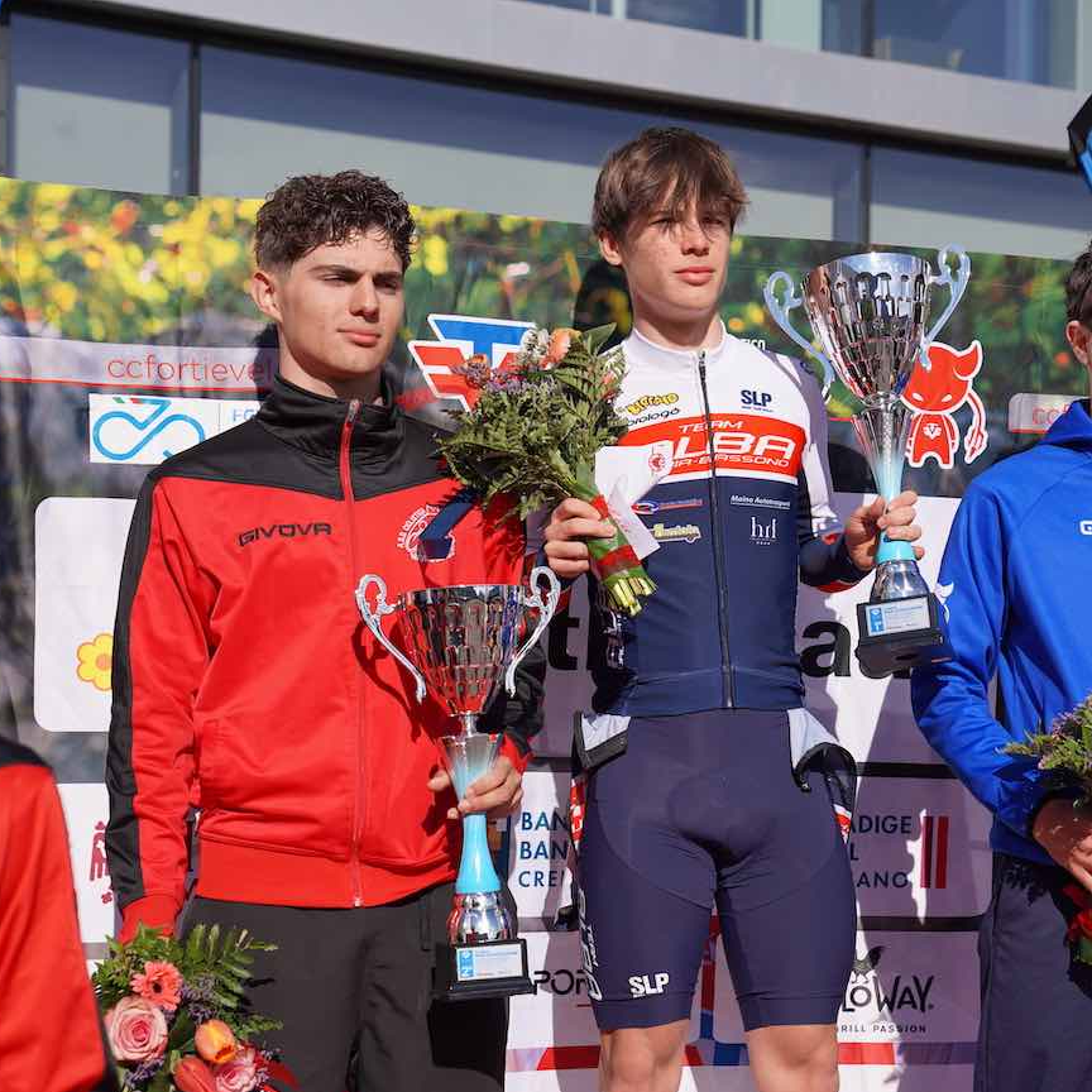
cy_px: 547
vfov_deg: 22.2
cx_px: 701
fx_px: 2784
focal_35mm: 78
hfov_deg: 22.1
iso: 100
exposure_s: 1/1000
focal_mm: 61
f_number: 5
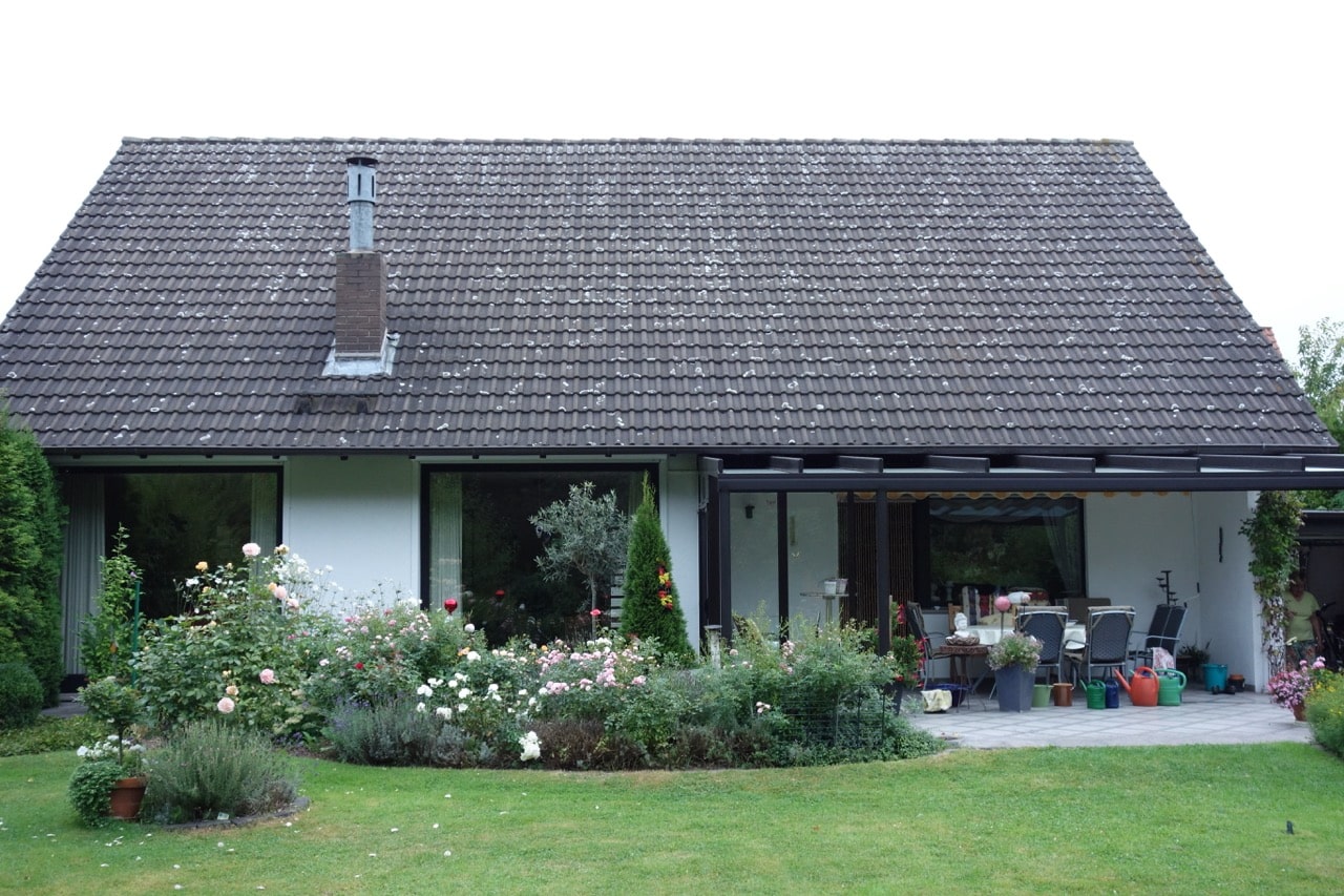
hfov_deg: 46.4
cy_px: 448
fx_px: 1568
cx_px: 672
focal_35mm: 42
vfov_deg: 31.9
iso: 400
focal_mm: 15.64
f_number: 4
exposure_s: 1/80
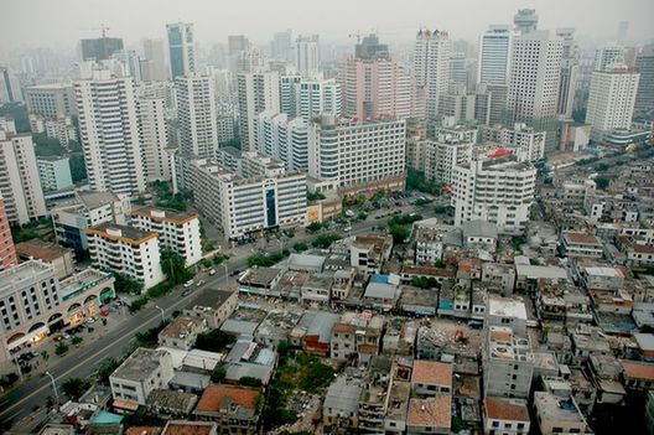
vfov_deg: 47.8
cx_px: 327
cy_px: 218
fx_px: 490
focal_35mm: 27
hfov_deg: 67.4
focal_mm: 18
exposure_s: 1/15
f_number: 4.5
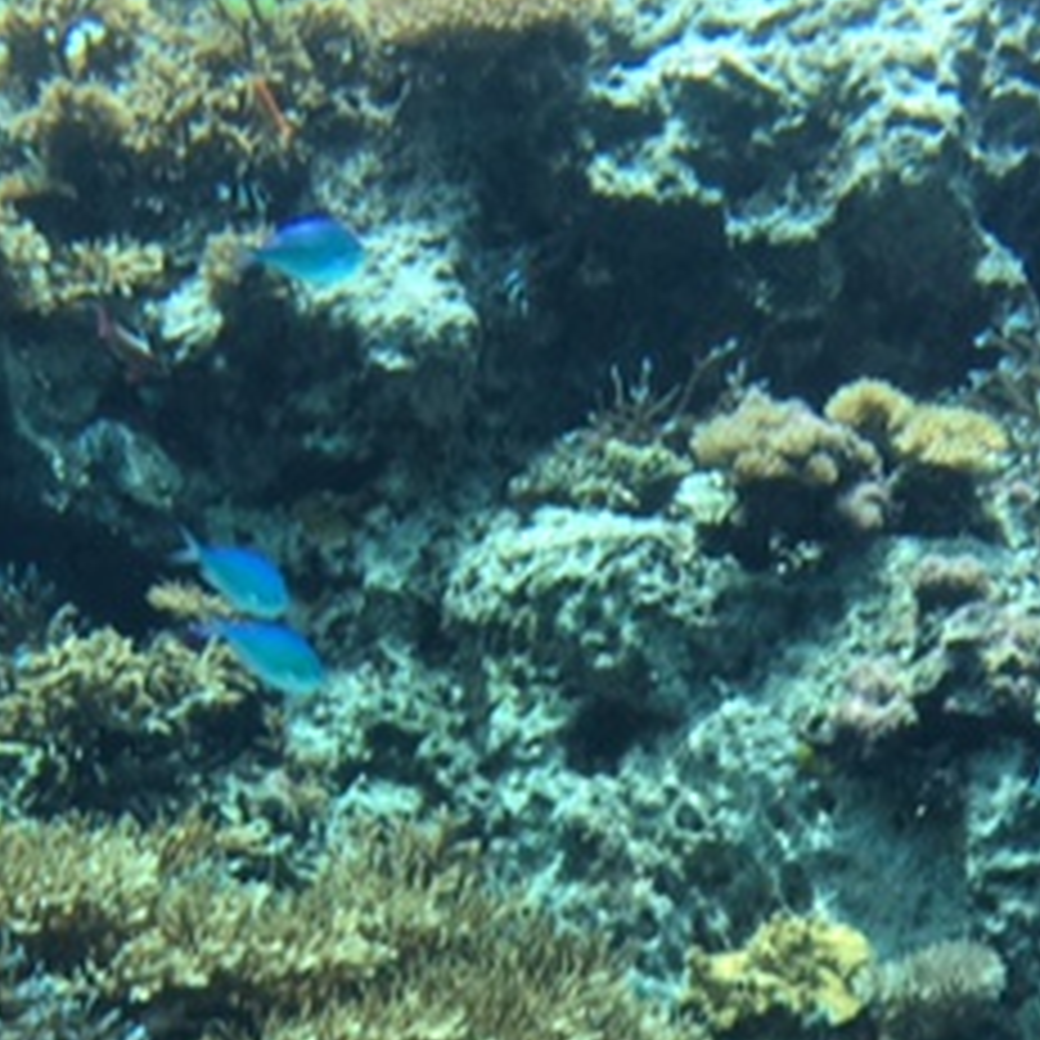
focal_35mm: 71
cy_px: 1026
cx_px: 266
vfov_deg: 23.4
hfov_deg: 24.1
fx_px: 2413
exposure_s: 1/60
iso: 25
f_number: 2.2
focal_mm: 4.15
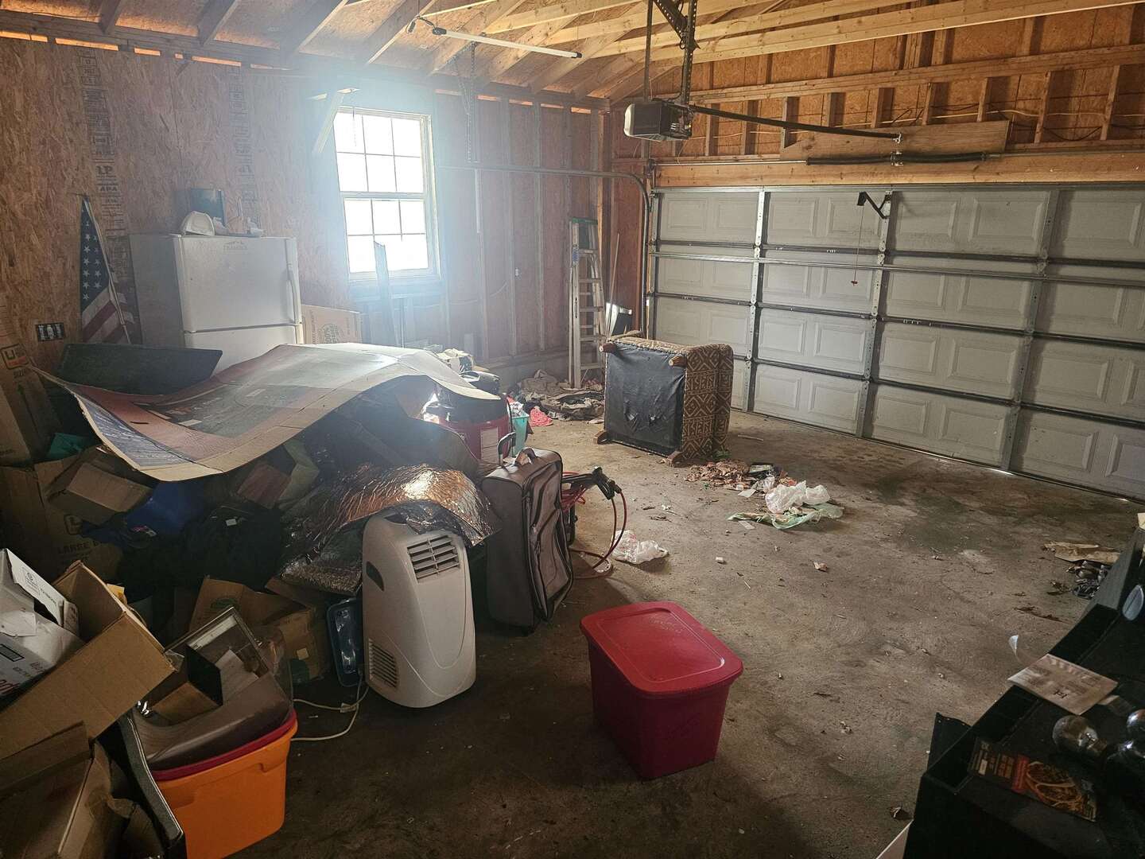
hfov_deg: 73.9
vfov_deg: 58.9
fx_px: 761
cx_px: 572
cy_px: 430
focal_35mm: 23
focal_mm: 6.3
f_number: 1.7
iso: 500
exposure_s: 1/30
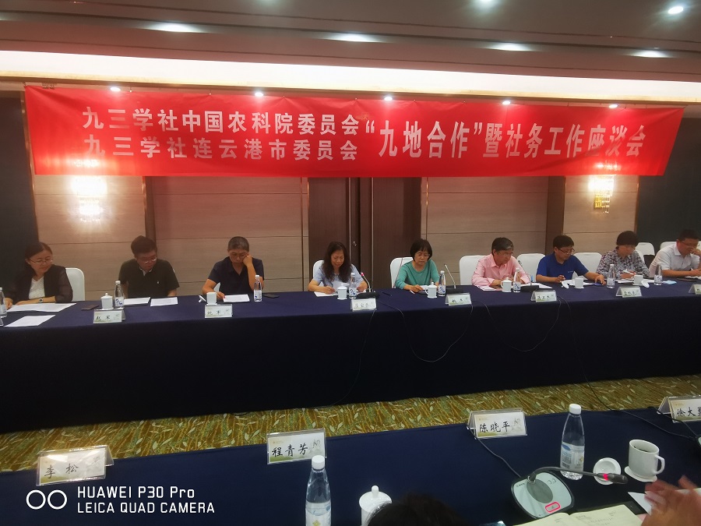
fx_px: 446
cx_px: 350
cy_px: 263
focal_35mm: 22
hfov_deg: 76.4
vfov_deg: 61.1
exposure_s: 1/33.3
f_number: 2.2
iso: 250
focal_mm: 2.35
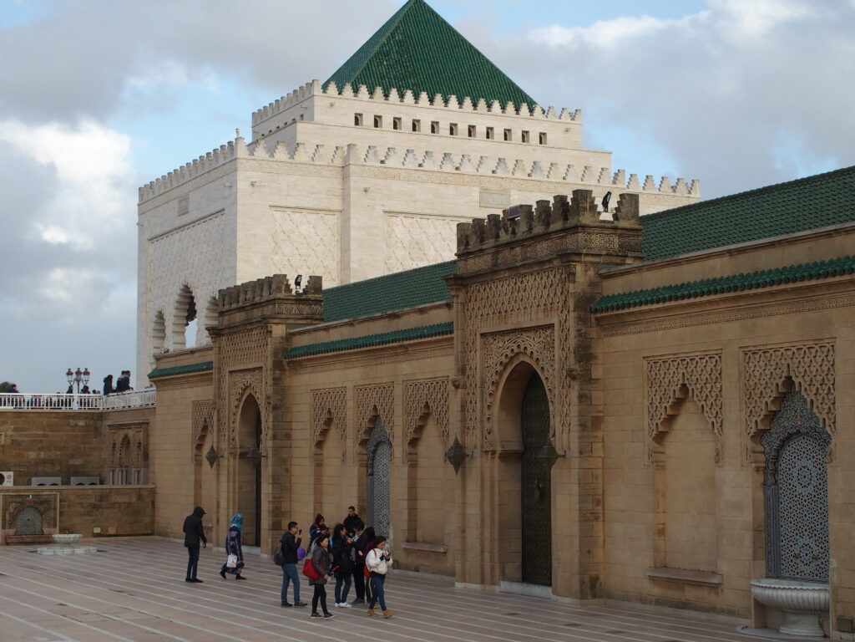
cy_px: 321
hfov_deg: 31.2
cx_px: 428
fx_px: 1531
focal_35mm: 62
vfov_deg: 23.7
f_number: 4
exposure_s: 1/400
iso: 100
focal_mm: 13.2
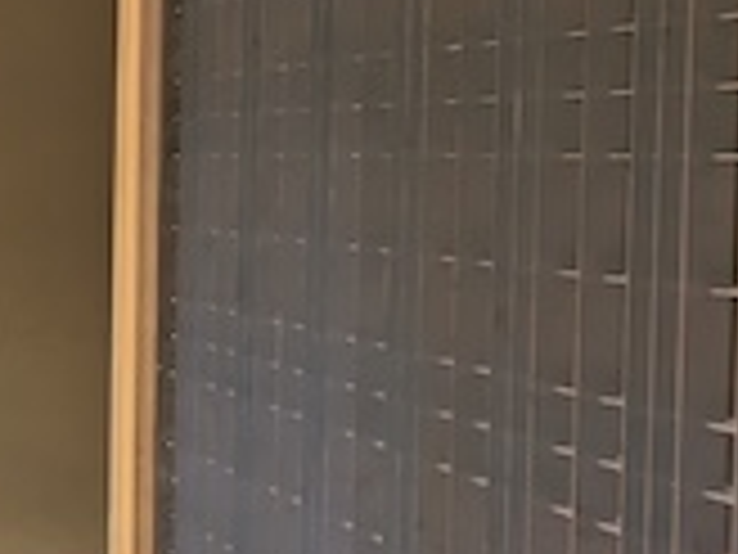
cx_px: -554
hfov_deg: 14.4
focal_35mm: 122
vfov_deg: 12.1
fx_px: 2601
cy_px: 282
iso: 32
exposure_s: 1/120
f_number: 1.89
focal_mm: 5.43
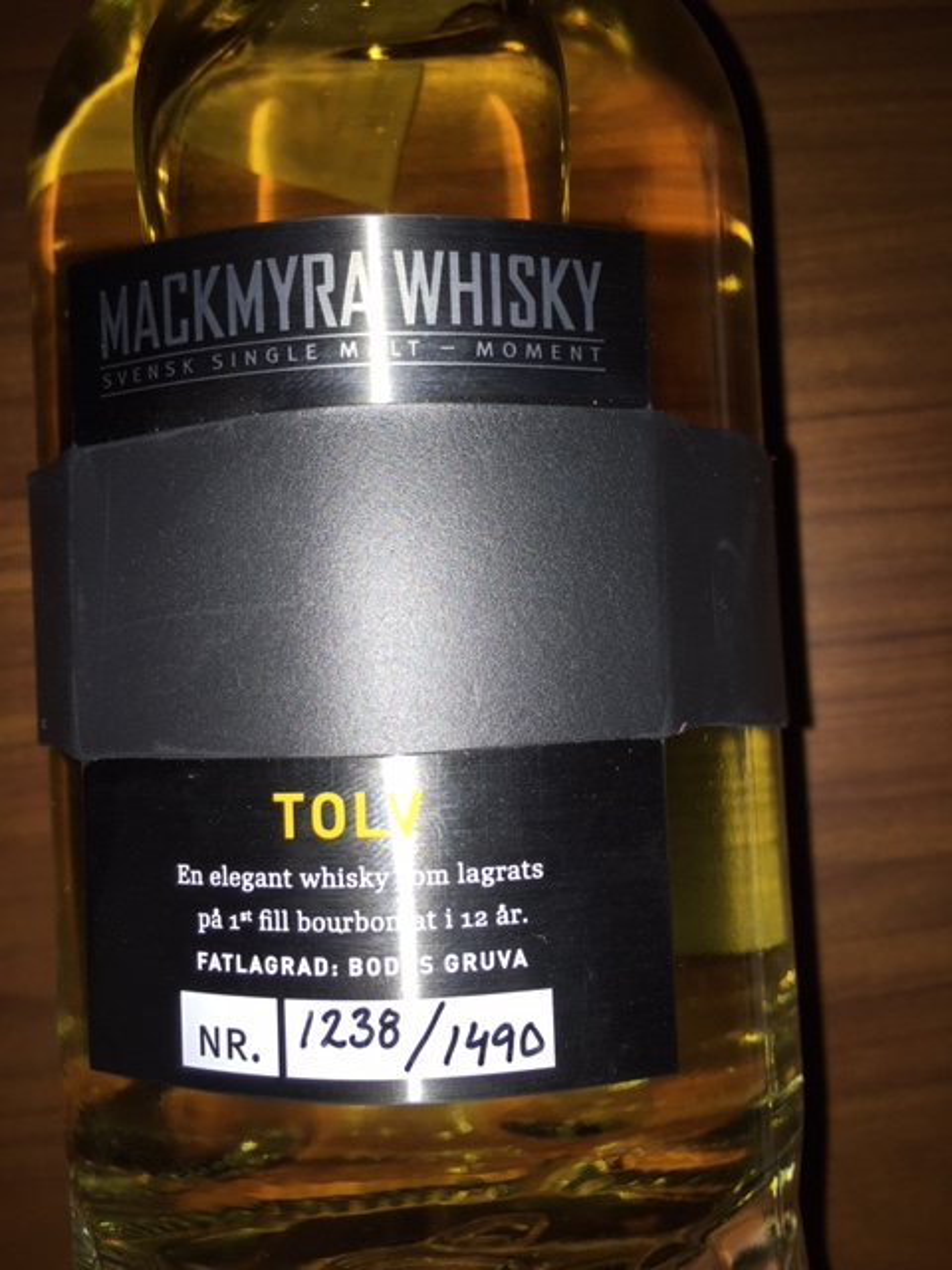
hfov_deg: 48.2
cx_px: 476
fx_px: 1063
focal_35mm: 29
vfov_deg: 61.7
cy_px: 635
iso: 25
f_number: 2.2
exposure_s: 1/94
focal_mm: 4.15
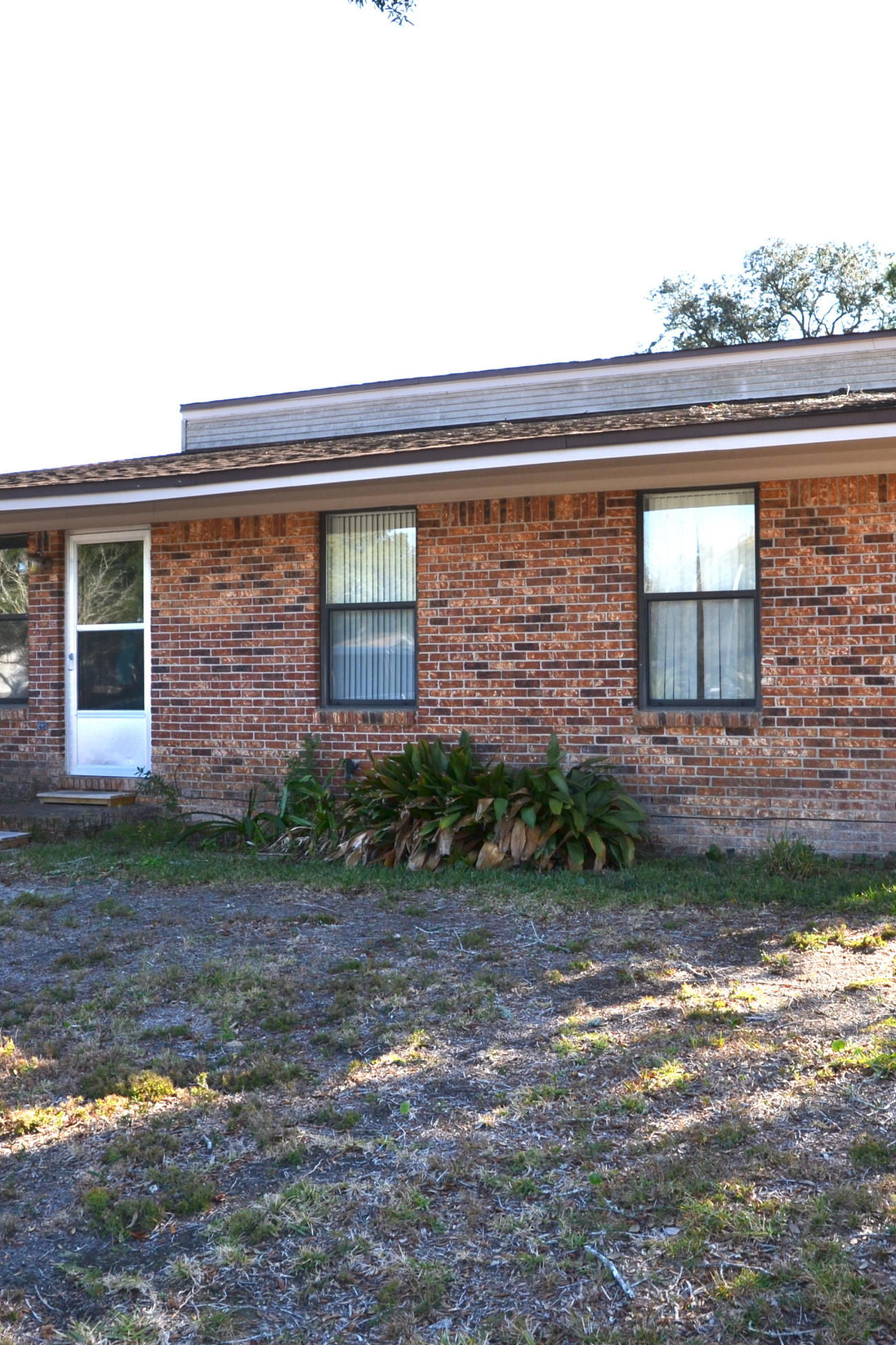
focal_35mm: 37
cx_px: 627
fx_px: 1381
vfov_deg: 51.9
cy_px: 663
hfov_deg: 35.4
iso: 100
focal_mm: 16
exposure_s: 1/160
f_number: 6.3
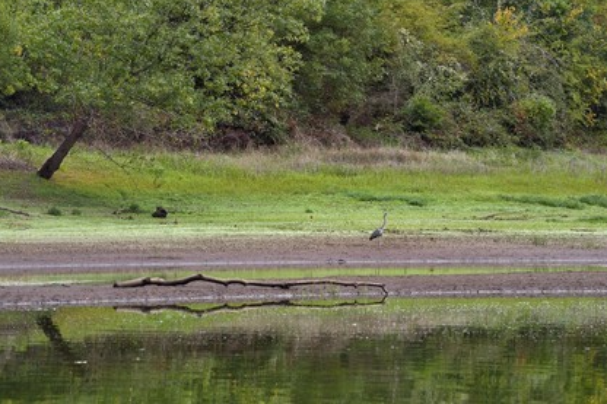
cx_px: 305
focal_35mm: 202
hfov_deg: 10.2
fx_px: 3404
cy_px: 201
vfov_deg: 6.8
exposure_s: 1/400
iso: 800
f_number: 11
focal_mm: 200
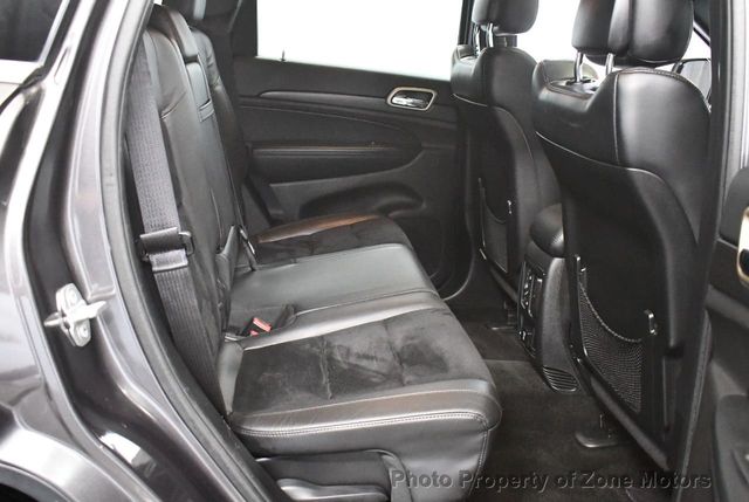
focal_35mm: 36
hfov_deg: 53.1
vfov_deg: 37.0
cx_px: 374
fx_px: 750
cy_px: 251
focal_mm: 18
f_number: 3.5
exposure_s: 1/60
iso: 7200
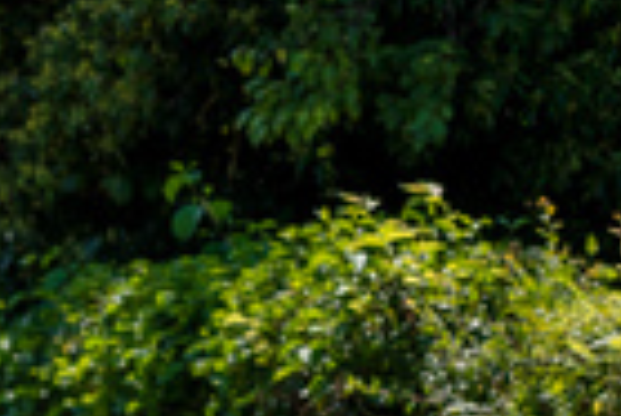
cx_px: -393
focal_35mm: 454
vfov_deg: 3.0
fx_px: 7840
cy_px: 492
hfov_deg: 4.5
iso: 125
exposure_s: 1/2000
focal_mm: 105
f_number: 4
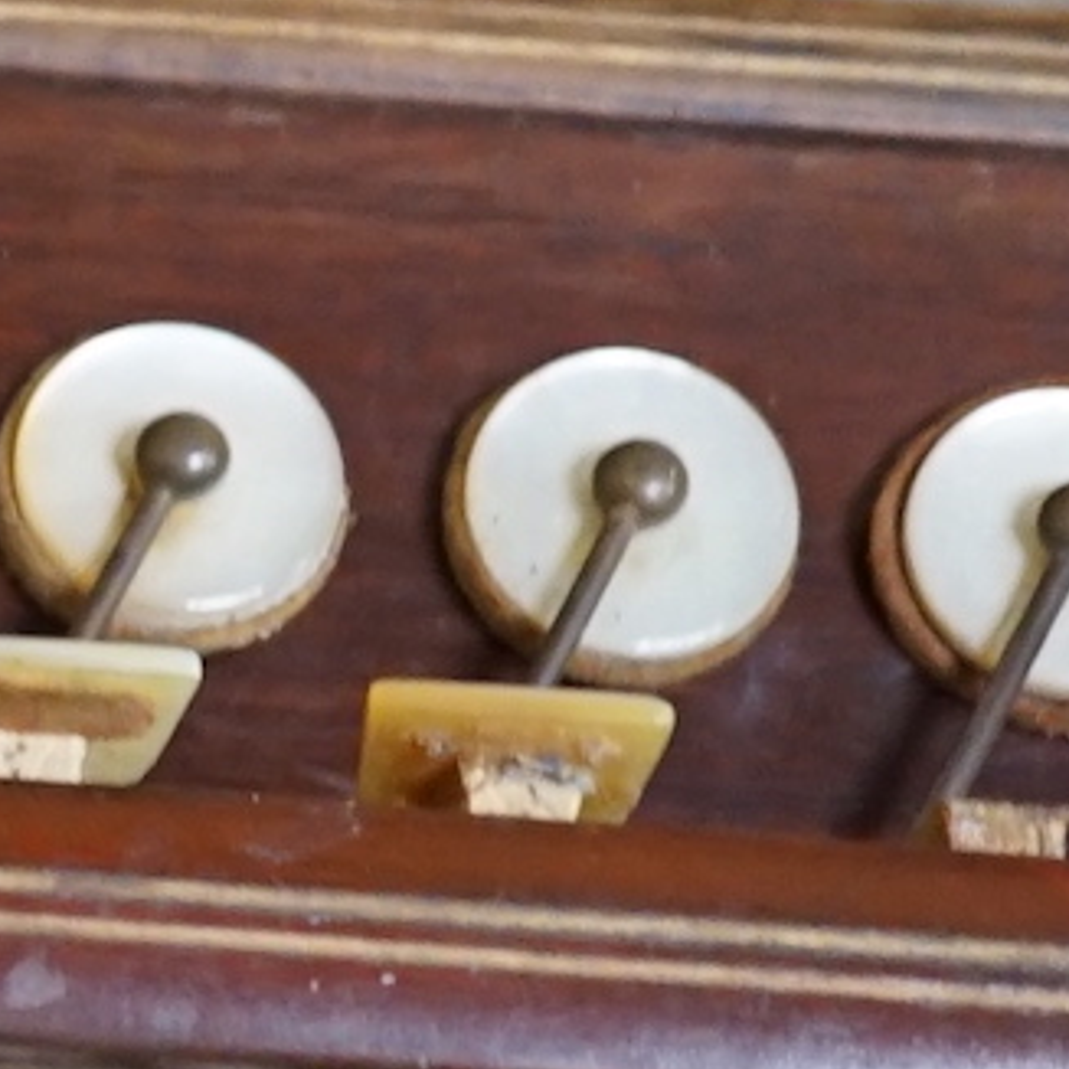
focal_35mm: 263
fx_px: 9189
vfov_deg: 6.6
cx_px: -1502
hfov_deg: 6.3
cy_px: 910
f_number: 3.5
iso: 1000
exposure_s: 1/60
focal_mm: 30
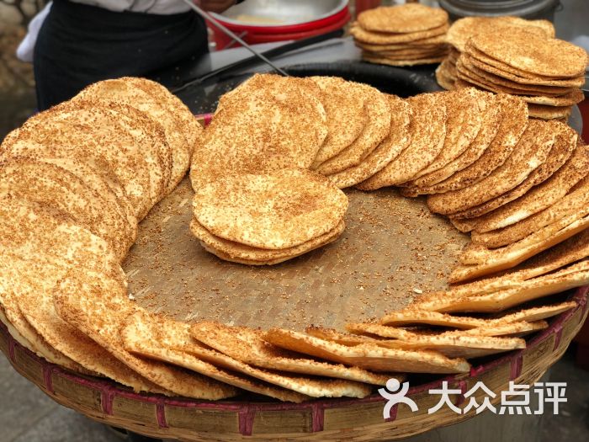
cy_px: 221
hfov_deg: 36.8
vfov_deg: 28.0
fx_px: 885
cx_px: 294
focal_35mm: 52
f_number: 2.4
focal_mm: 6
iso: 16
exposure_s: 1/115
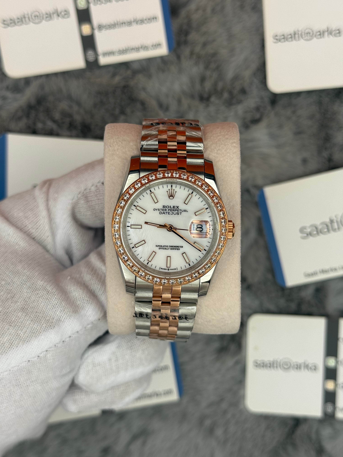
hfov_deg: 30.3
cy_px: 228
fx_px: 634
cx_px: 172
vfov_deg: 39.7
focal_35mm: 48
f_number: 1.78
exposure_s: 1/1041
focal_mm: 6.76
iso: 64
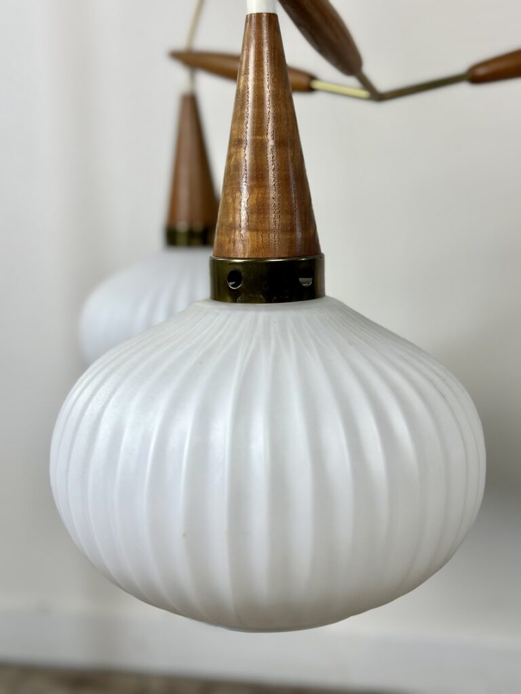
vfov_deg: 39.7
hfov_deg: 30.3
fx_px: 963
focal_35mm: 48
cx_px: 260
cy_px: 347
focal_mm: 6.86
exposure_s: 1/141
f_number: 1.78
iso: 64
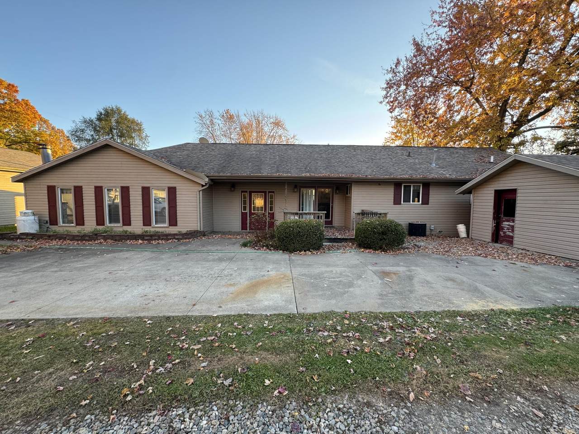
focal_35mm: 14
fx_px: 234
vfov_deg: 85.7
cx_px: 290
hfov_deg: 102.1
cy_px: 217
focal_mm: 2.22
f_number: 2.2
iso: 50
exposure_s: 1/99
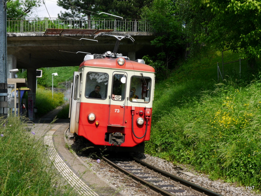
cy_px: 98
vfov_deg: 29.1
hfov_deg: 38.2
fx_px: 377
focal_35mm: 50
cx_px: 130
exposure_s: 1/250
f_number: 7.1
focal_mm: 25
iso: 160
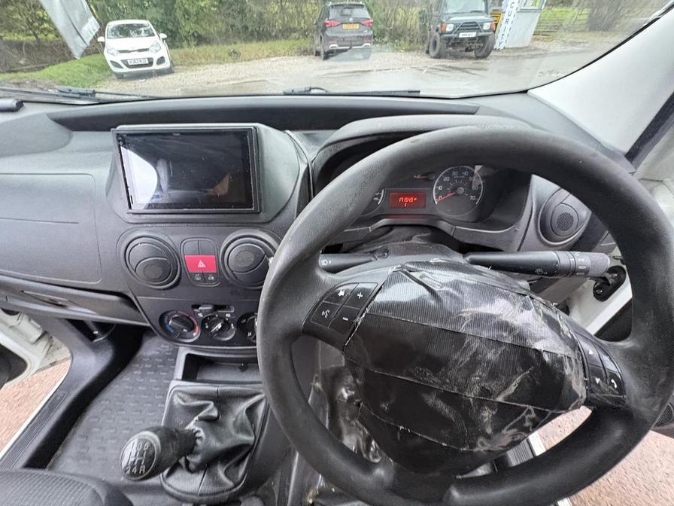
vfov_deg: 85.7
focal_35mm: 14
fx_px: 273
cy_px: 253
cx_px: 337
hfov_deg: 102.1
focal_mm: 2.22
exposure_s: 1/52
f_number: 2.2
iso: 800
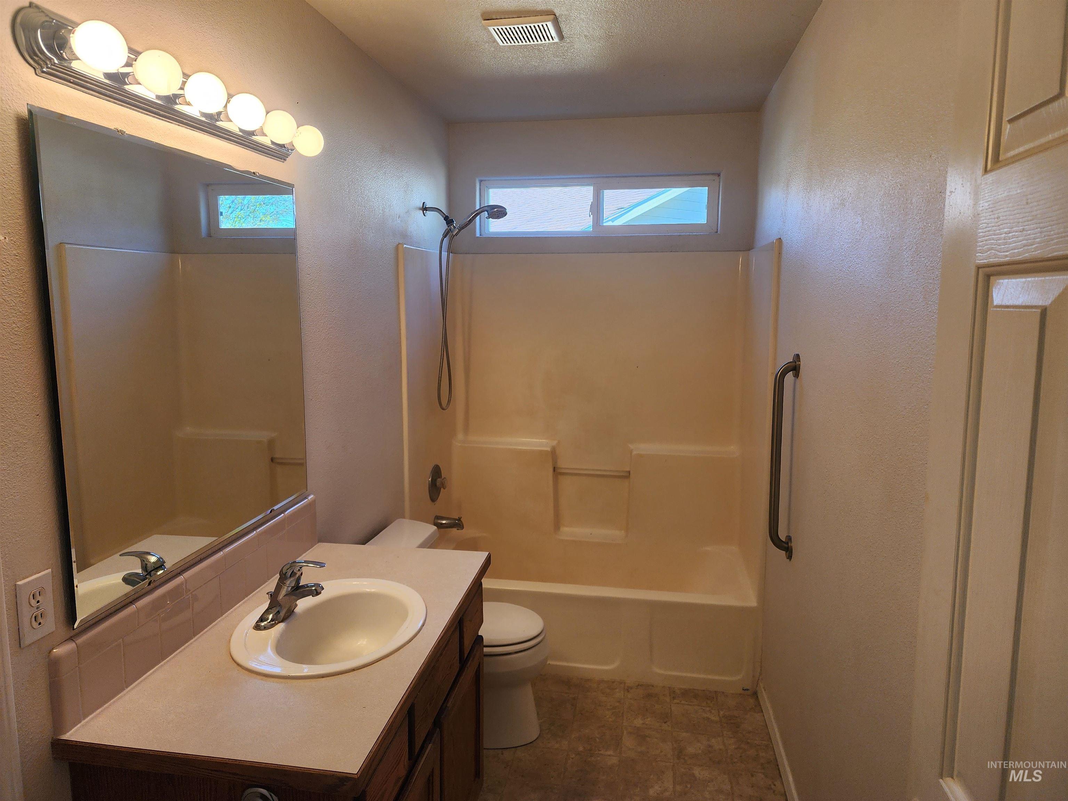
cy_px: 400
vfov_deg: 58.9
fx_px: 710
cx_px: 534
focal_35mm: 23
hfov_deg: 73.9
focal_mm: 6.4
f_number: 1.8
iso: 100
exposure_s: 1/180
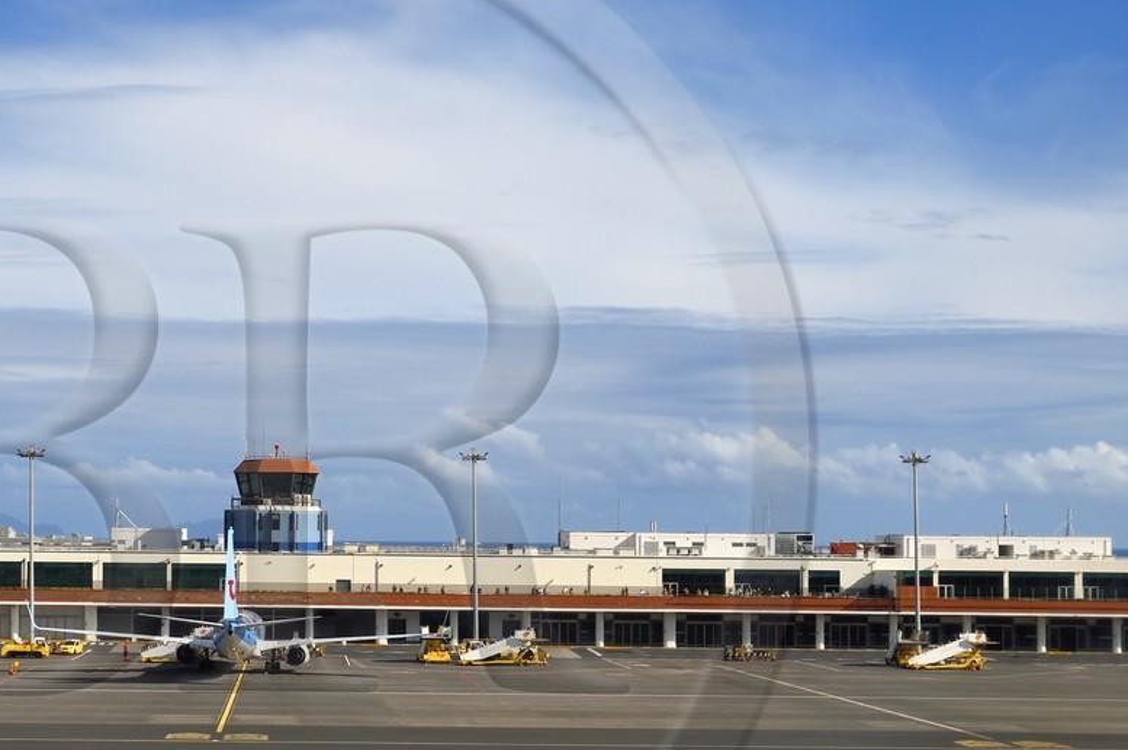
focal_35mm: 70
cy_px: 458
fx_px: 2192
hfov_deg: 28.2
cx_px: 211
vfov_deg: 19.4
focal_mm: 34
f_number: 7.1
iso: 200
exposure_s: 1/1600
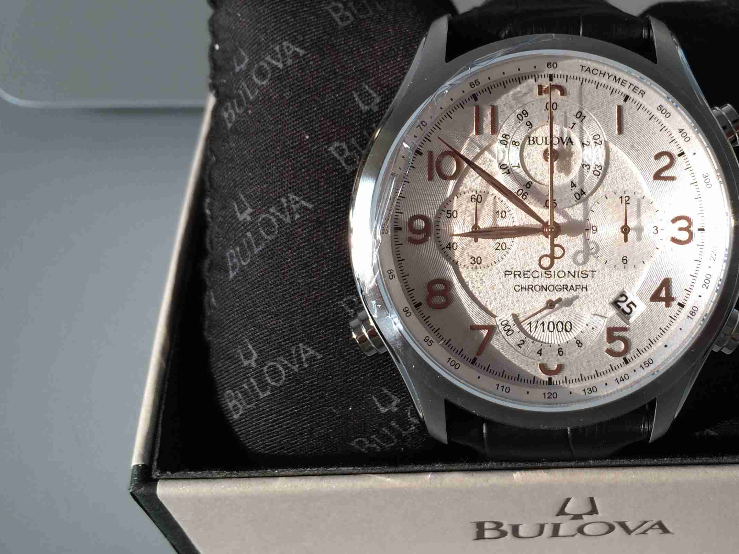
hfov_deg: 41.7
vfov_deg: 32.7
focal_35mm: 44
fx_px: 939
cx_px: 551
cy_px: 211
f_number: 2.2
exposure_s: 1/152
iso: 32
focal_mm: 4.15
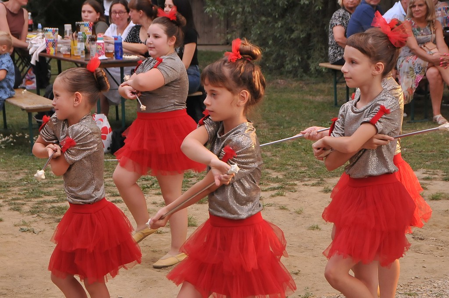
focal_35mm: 105
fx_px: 1308
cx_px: 224
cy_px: 149
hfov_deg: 19.5
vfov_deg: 13.0
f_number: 8
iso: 1000
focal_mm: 70
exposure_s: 1/250
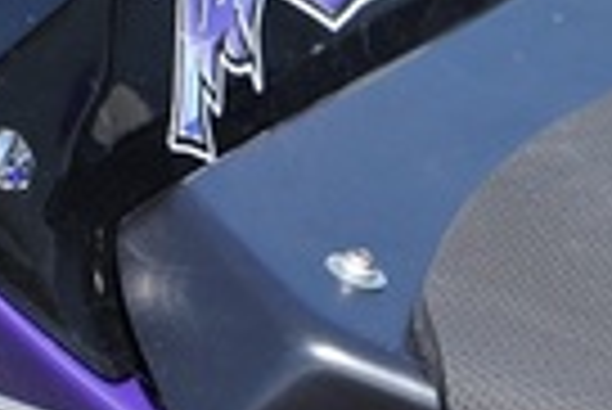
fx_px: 21255
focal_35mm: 1249
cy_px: 351
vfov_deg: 1.1
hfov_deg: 1.6
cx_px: 945
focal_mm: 355
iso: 200
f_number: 5.6
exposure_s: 1/400
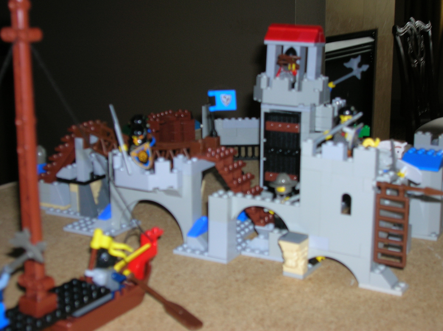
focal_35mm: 58
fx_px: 742
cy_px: 166
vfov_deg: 25.2
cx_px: 222
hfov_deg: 33.3
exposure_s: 1/60.1
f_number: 3.5
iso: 50
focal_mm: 9.7
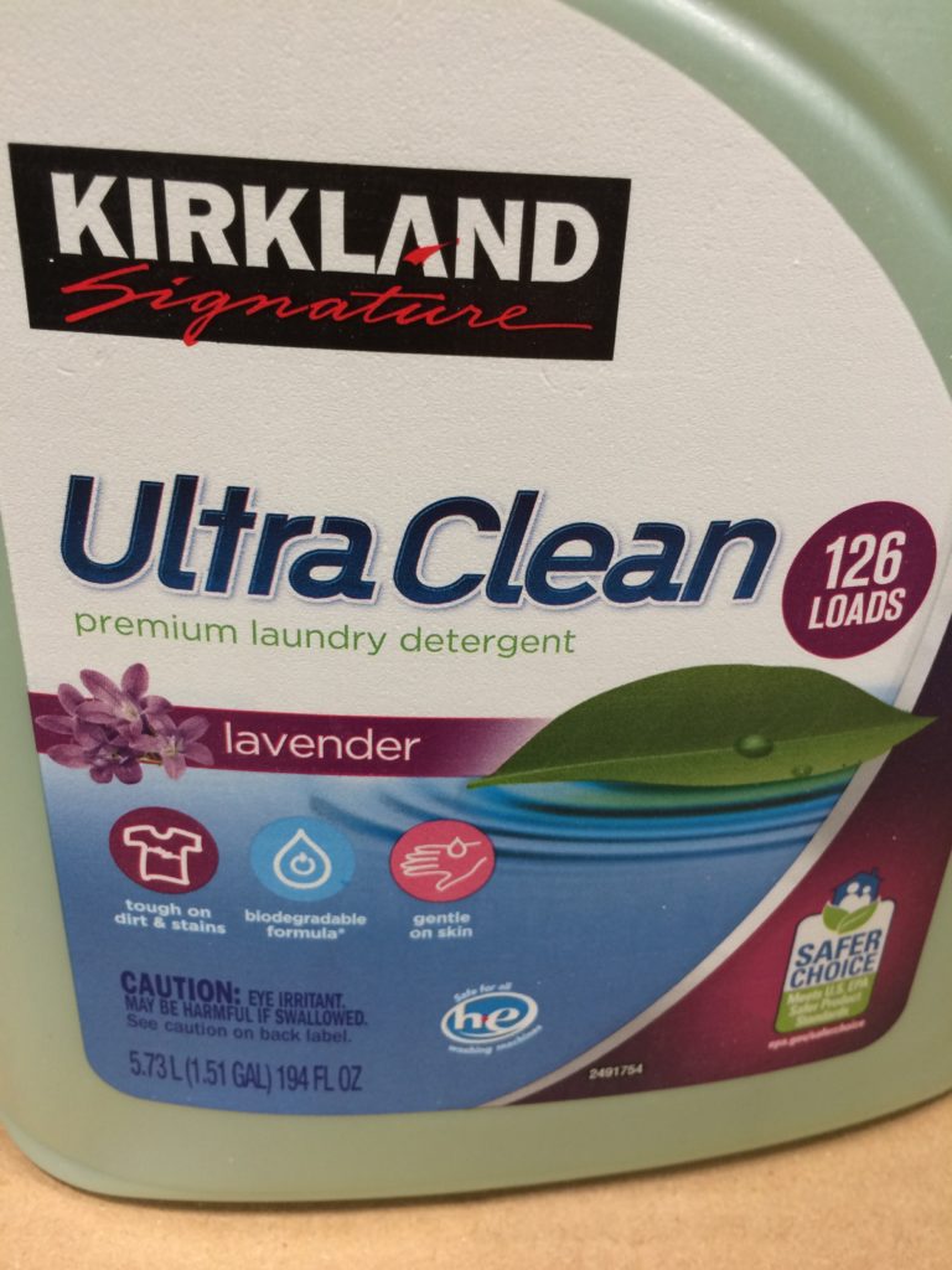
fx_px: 1063
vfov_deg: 61.7
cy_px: 635
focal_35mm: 29
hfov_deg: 48.2
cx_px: 476
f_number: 2.2
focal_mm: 4.15
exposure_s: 1/30
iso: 100
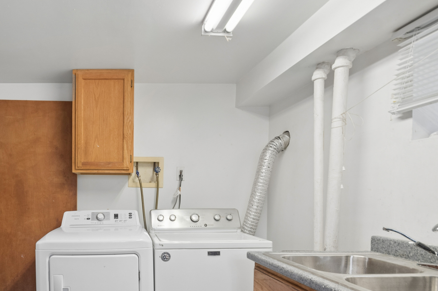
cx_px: 123
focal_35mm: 25
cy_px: 193
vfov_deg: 50.3
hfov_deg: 68.0
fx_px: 304
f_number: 8
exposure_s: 1/5
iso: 400
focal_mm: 10
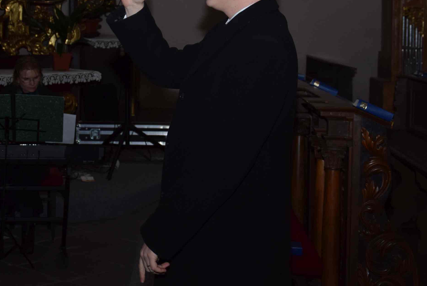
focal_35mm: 84
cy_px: 72
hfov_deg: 24.2
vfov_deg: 16.2
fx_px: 995
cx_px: 160
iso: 400
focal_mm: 35
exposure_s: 1/125
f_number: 4.5
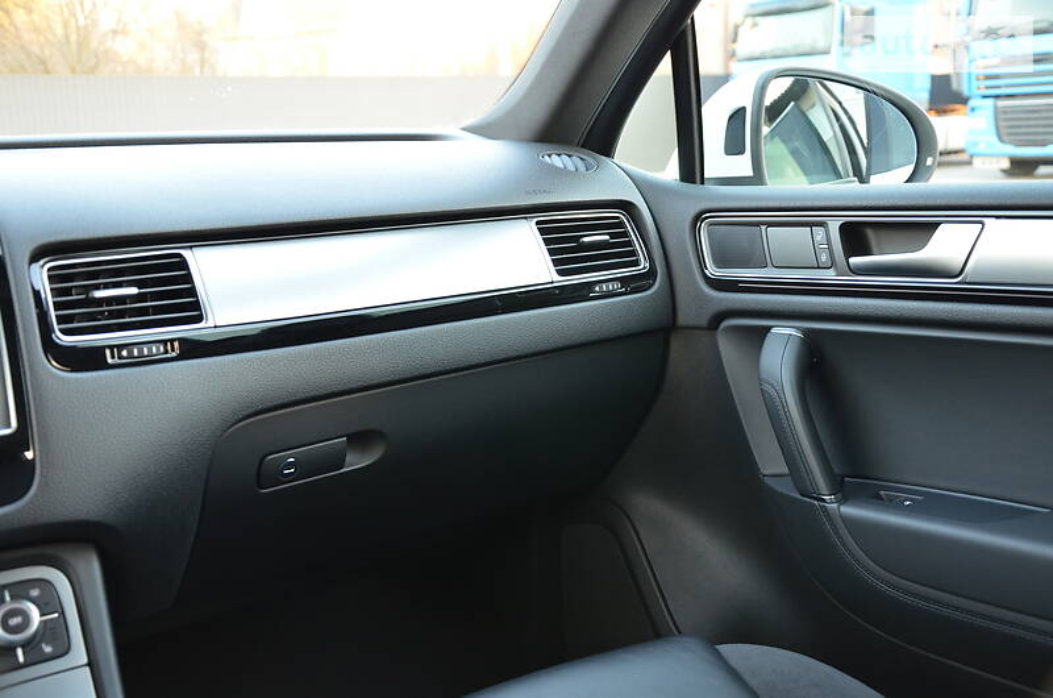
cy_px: 349
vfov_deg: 35.3
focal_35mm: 38
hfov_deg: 51.4
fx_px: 1095
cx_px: 526
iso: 800
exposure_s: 1/30
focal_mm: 25
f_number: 4
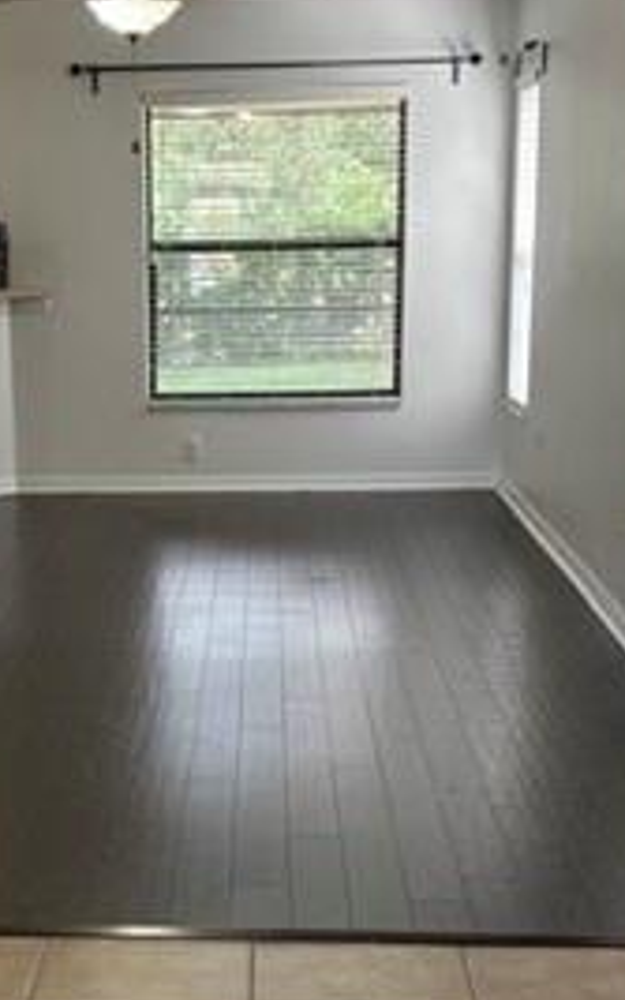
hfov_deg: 19.5
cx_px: 131
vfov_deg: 30.9
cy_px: 629
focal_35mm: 66
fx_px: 1798
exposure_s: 1/60
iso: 125
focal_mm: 5.96
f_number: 1.6
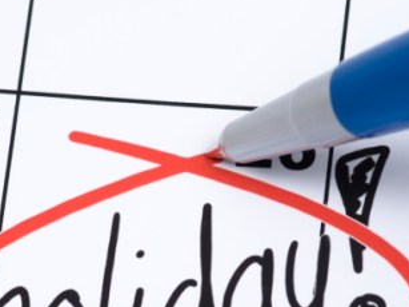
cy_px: 269
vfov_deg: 4.5
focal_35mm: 329
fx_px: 3886
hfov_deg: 6.0
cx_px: 159
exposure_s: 1/100
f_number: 13
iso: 100
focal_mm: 100
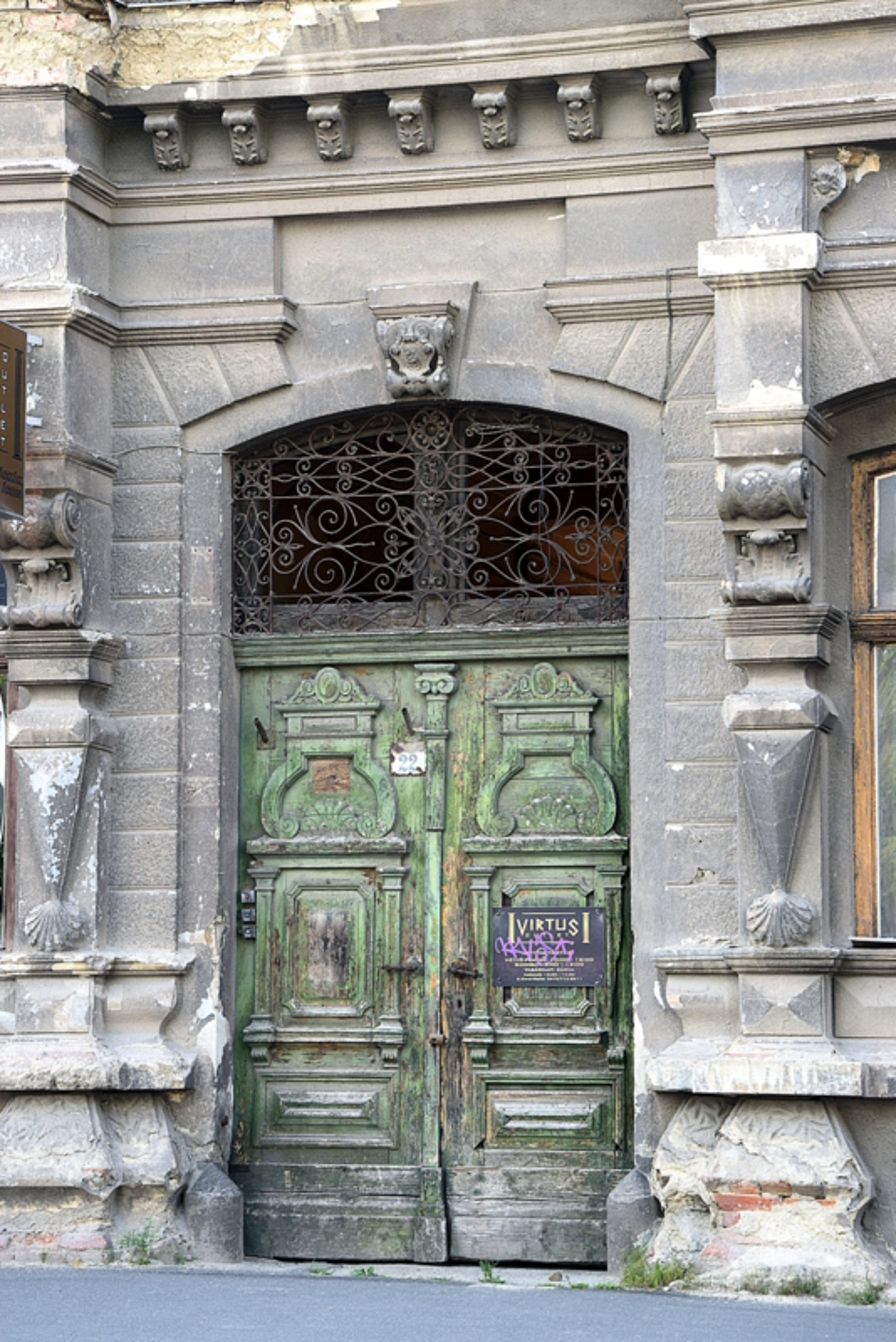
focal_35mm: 93
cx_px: 448
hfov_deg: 14.7
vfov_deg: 21.9
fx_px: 3469
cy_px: 671
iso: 400
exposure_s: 1/125
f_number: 9
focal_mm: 62
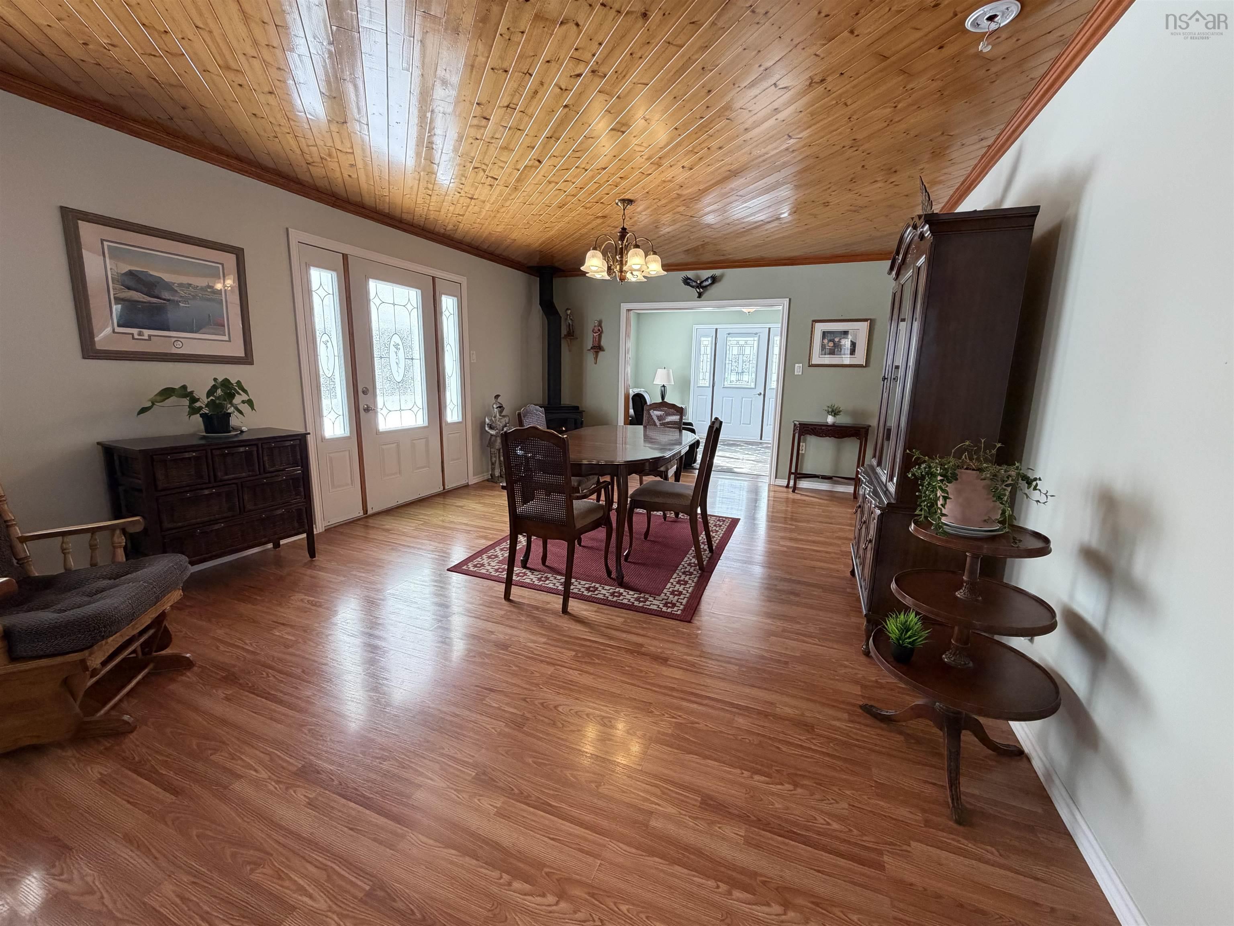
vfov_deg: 85.7
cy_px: 463
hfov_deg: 102.1
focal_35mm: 14
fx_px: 499
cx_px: 617
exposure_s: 1/120
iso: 320
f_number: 2.2
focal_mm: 2.22
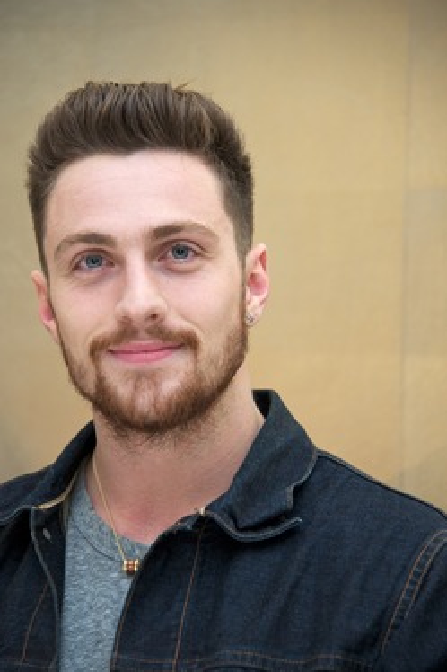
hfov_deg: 6.8
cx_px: 210
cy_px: 358
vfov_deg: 10.1
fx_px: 3784
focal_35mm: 203
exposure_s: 1/60
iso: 800
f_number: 5.6
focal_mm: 190
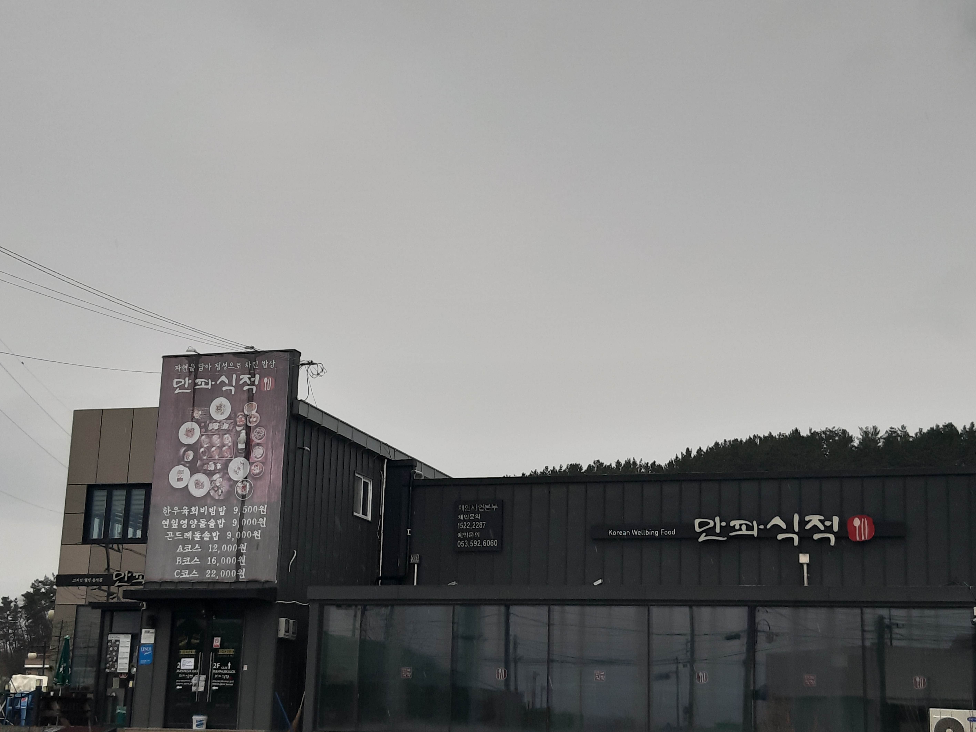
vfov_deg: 51.4
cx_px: 488
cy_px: 366
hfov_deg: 65.3
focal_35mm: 27
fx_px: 761
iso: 40
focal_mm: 3.93
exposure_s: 1/1027
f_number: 1.7
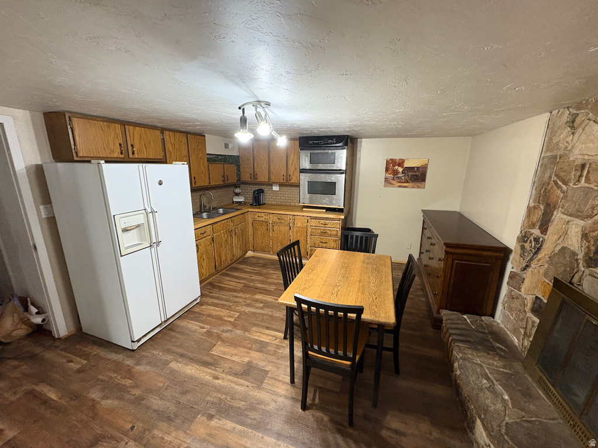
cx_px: 299
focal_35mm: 14
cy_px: 224
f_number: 2.2
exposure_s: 1/60
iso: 500
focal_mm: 2.22
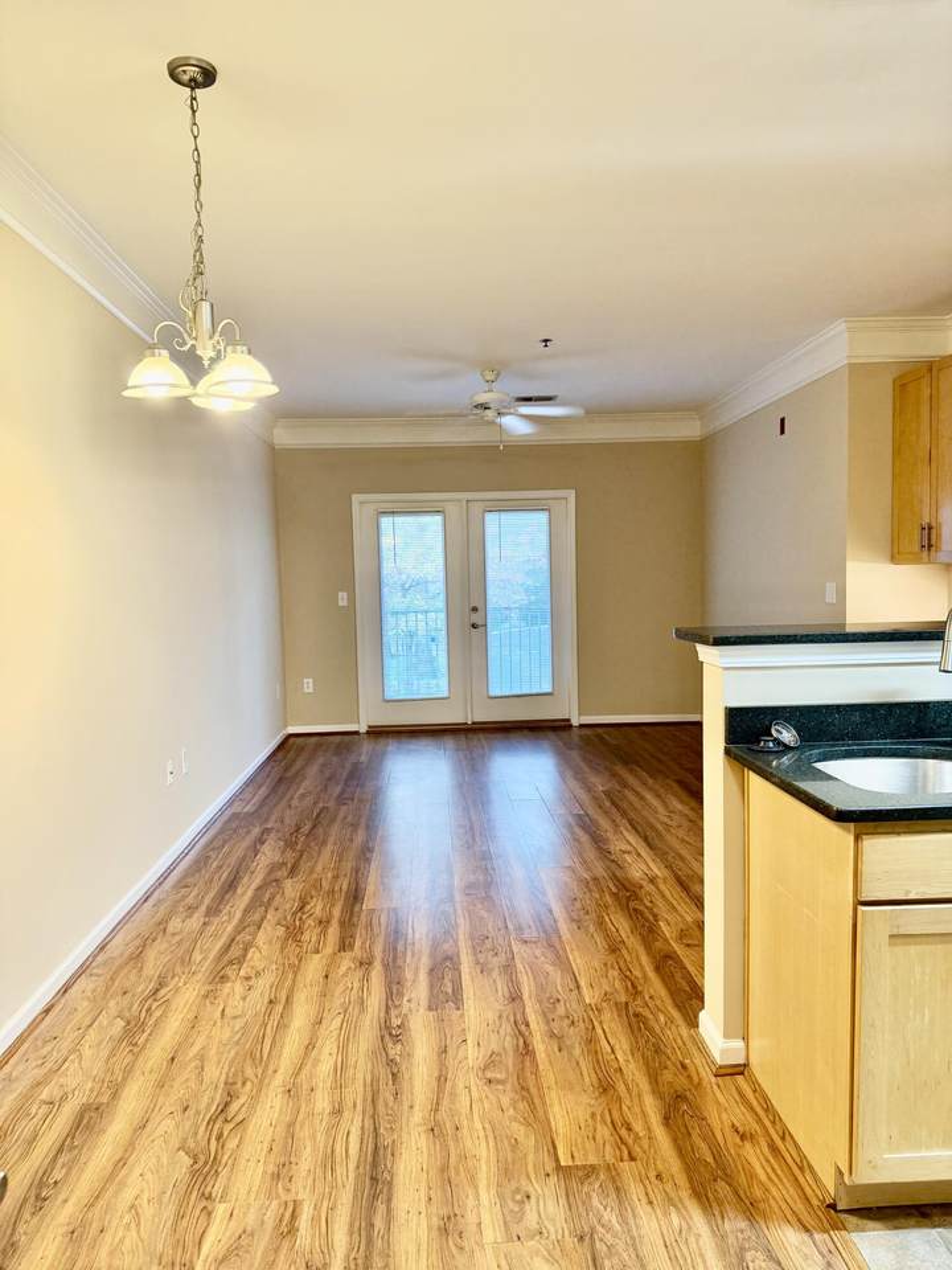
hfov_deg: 56.8
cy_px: 635
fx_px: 880
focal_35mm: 24
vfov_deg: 71.6
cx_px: 476
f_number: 1.78
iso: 200
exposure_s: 1/60
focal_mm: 6.76
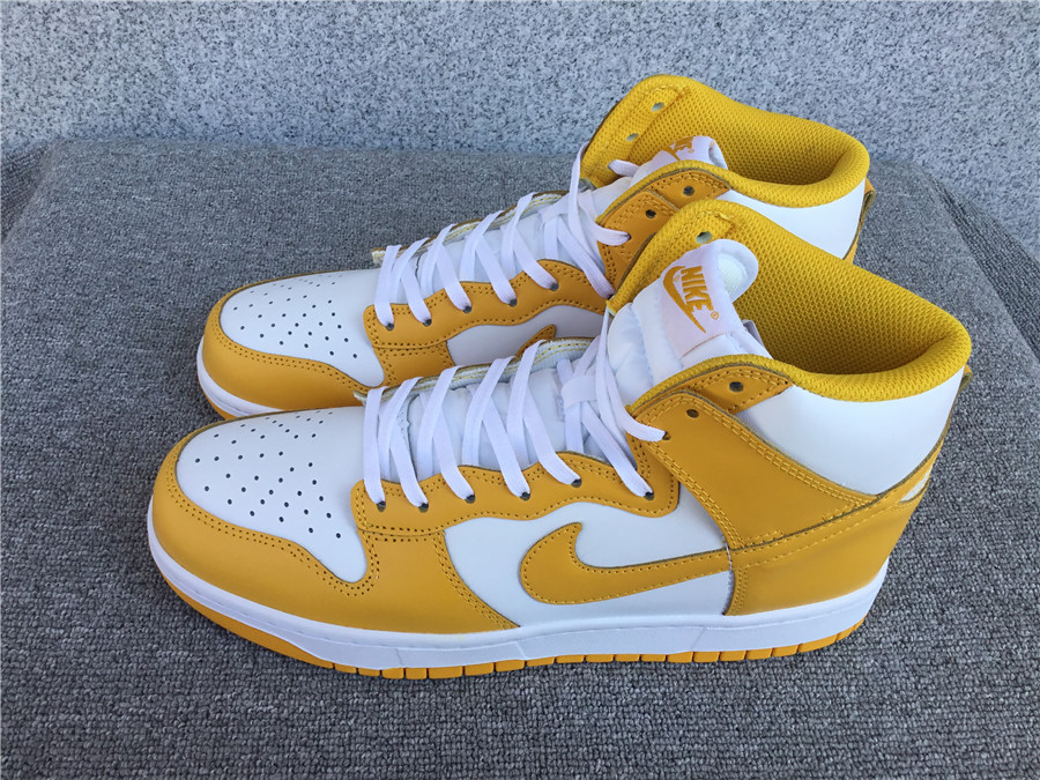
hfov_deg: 58.4
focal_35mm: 31
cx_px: 520
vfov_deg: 45.4
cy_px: 390
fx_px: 931
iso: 25
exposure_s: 1/438
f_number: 2.4
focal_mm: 3.3
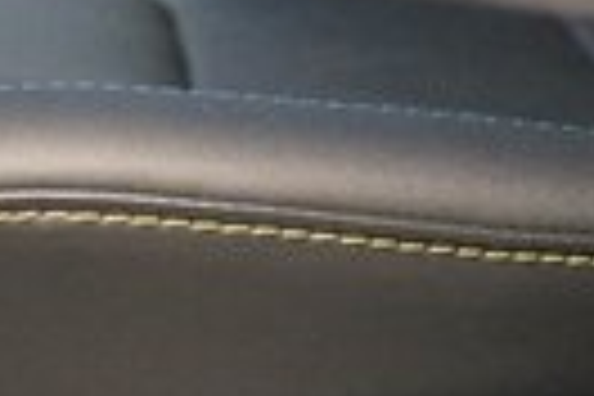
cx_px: 274
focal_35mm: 136
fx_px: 2244
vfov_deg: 9.9
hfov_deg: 15.1
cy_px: 538
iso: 6400
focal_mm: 28
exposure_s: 1/60
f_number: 2.8
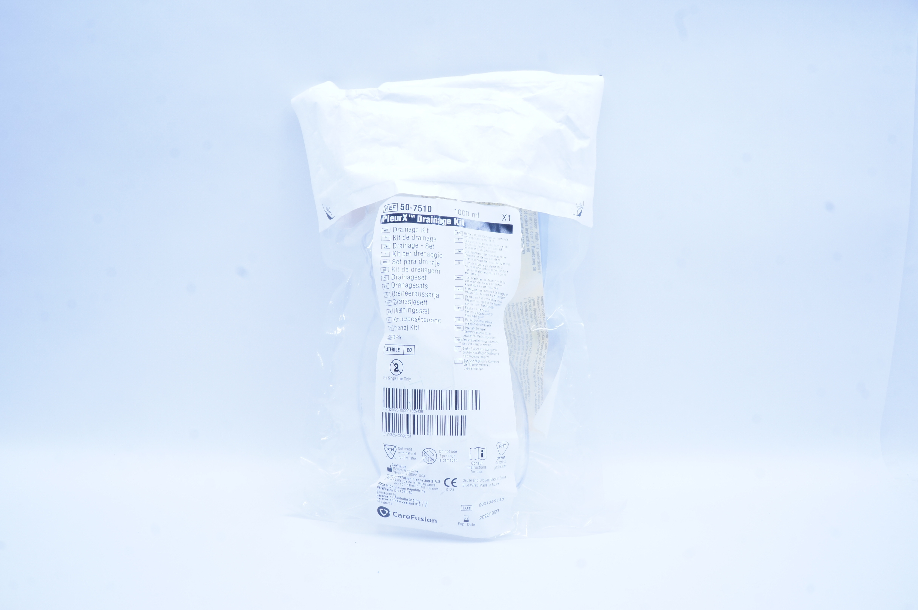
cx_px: 459
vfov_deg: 47.8
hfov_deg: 67.4
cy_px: 305
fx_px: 688
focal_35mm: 27
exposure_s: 1/10
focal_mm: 18
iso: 400
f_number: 14
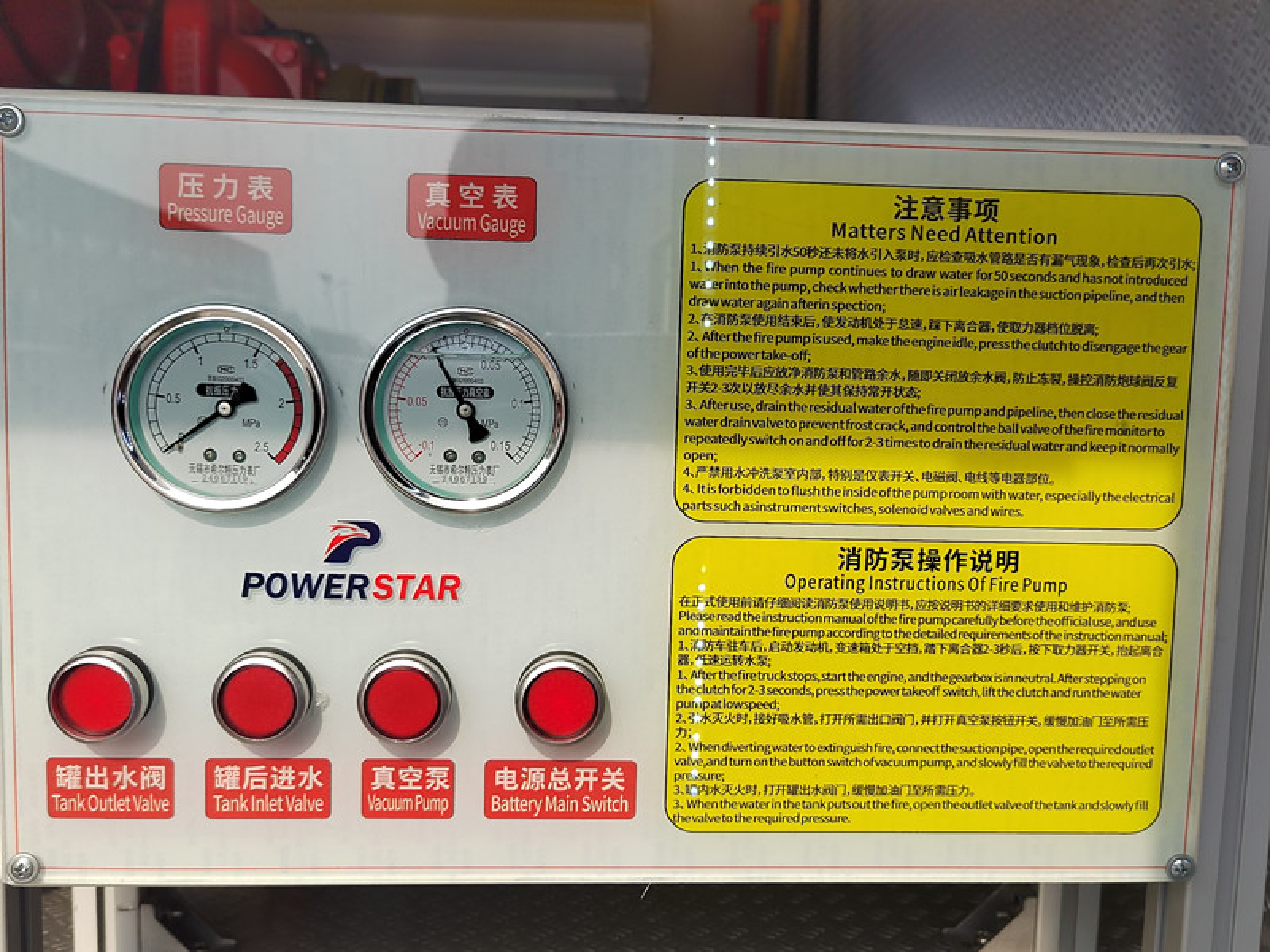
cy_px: 476
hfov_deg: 58.4
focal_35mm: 31
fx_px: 1137
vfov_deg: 45.4
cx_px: 635
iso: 553
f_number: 1.9
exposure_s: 1/1703
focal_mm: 5.52
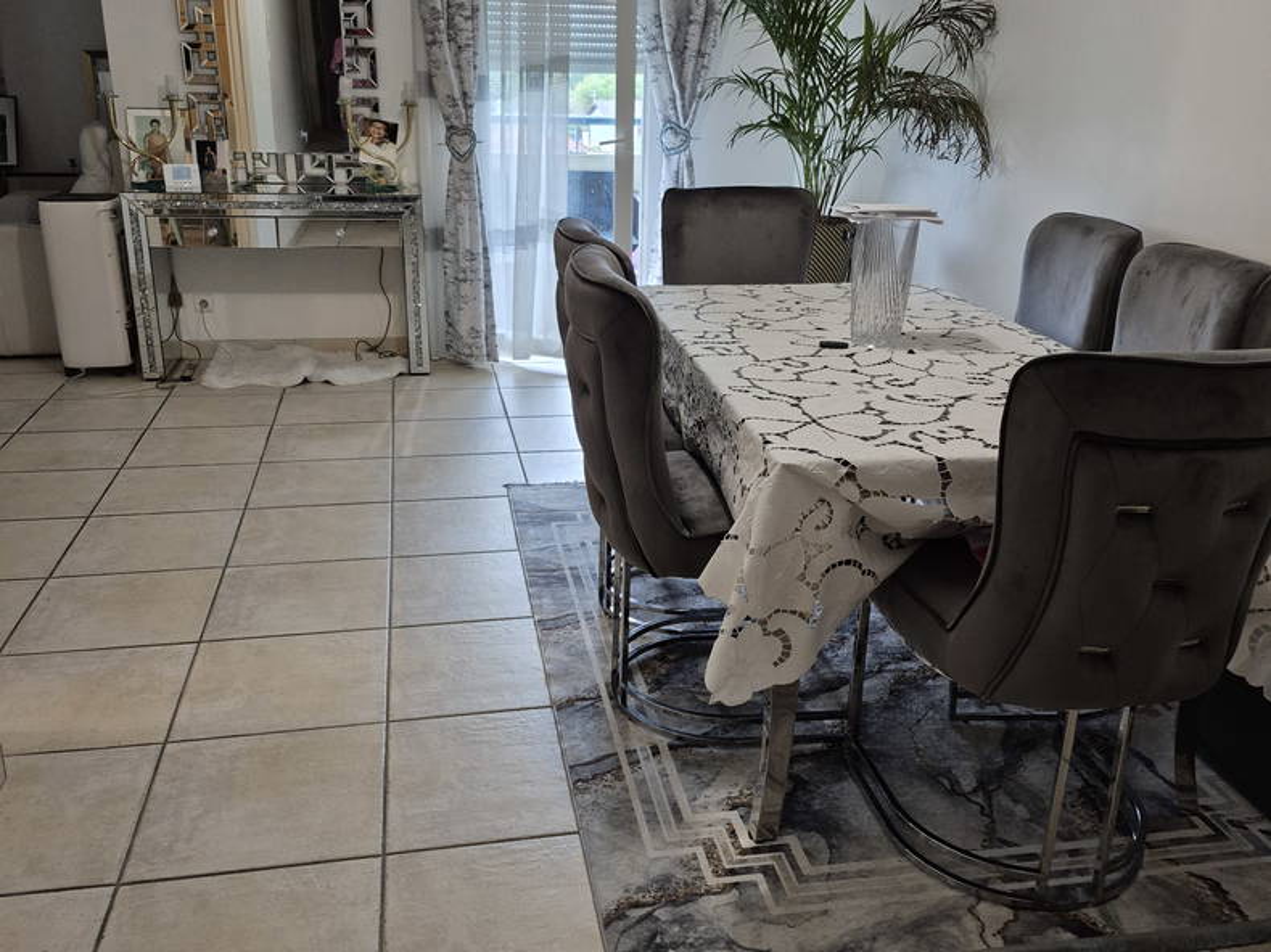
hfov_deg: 73.9
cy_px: 476
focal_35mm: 23
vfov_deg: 58.9
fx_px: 844
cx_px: 636
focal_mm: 5.4
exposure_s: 1/100
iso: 640
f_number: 1.8
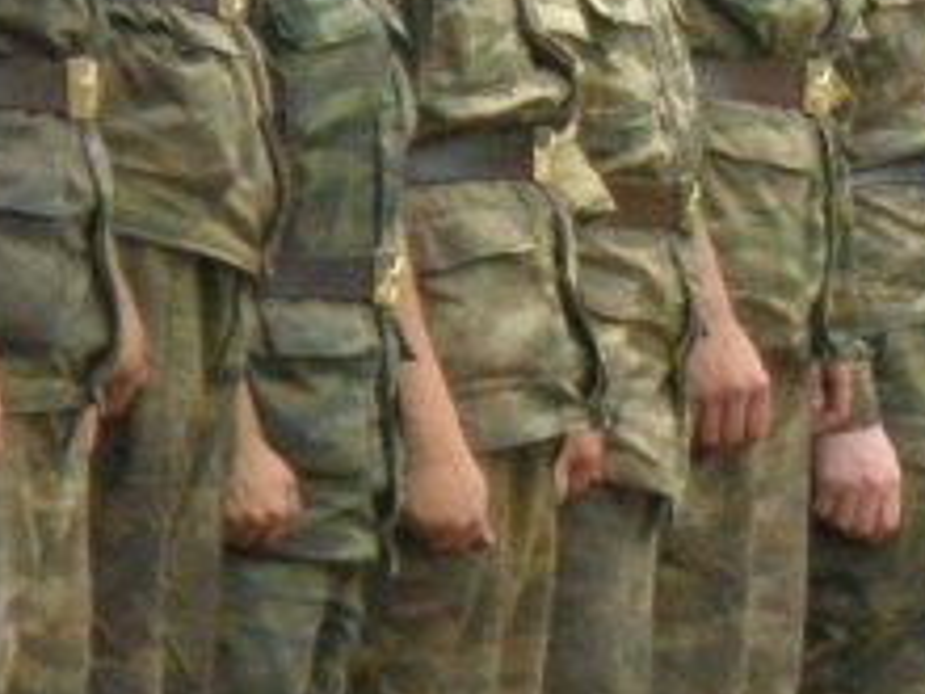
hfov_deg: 2.7
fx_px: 19614
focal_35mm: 734
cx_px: 1863
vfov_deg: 2.0
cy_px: 303
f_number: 4.3
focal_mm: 28.03
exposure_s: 1/640
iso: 400
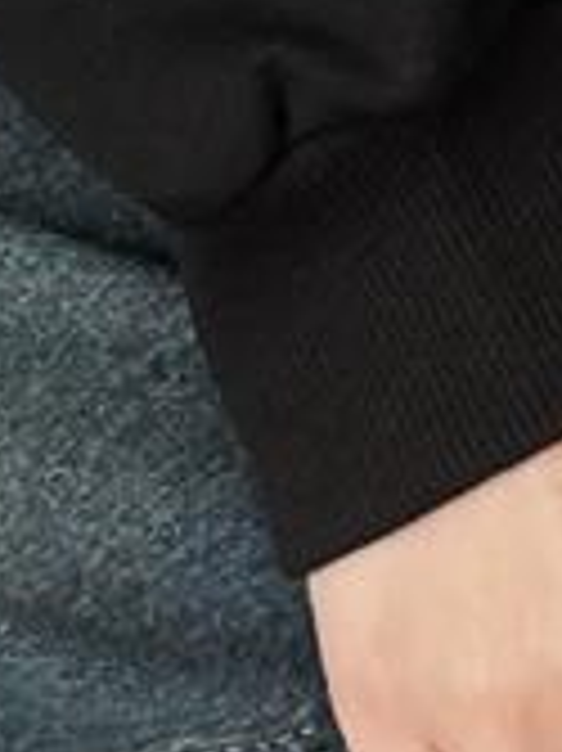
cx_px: 1443
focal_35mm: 368
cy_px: -856
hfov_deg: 4.0
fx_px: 7976
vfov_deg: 5.3
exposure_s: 1/95
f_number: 1.78
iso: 80
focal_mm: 6.86
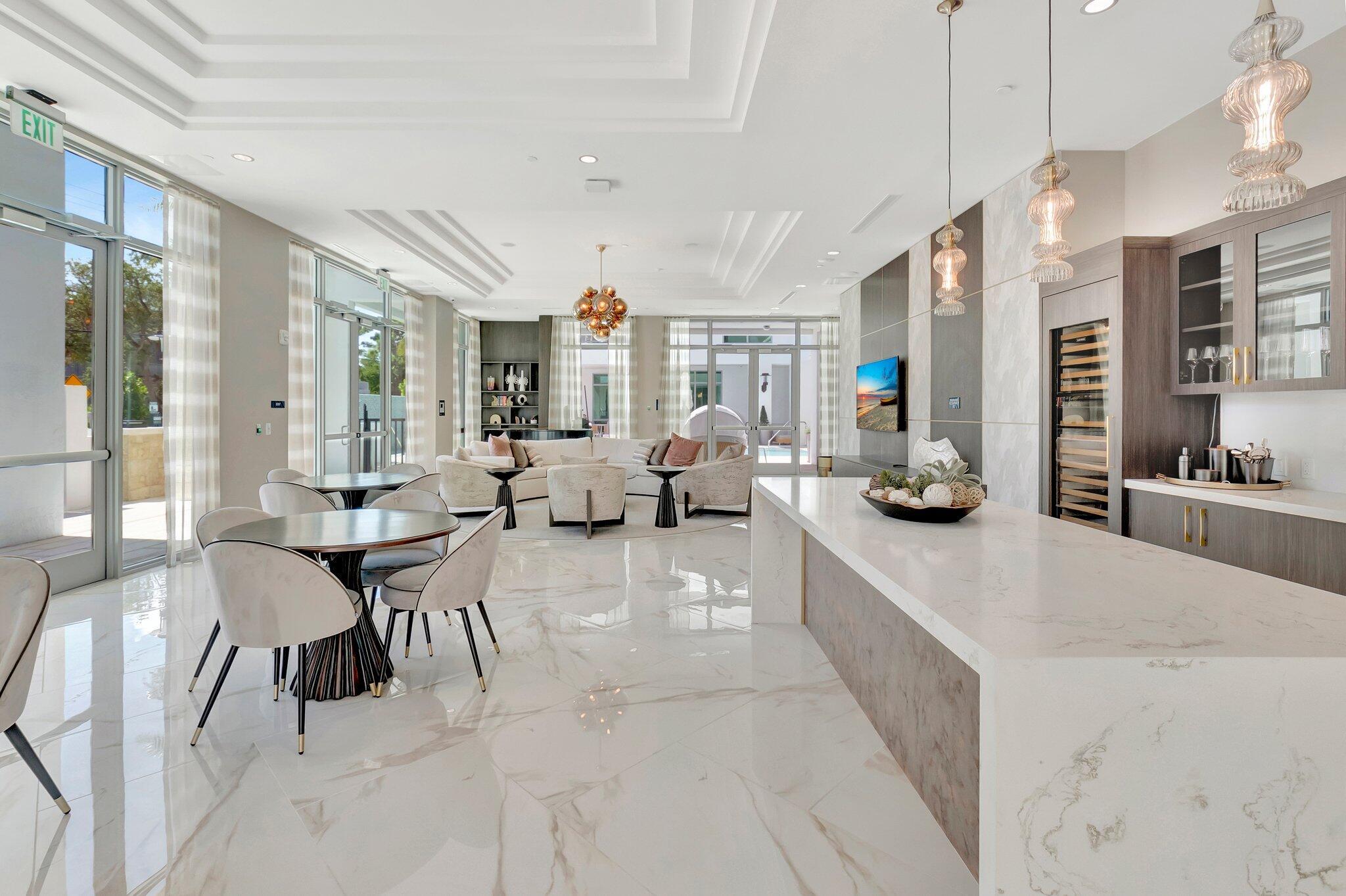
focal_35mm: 15
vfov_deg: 77.3
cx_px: 673
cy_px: 448
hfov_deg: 100.4
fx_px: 560
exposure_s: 1/50
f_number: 8
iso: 640
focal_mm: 10
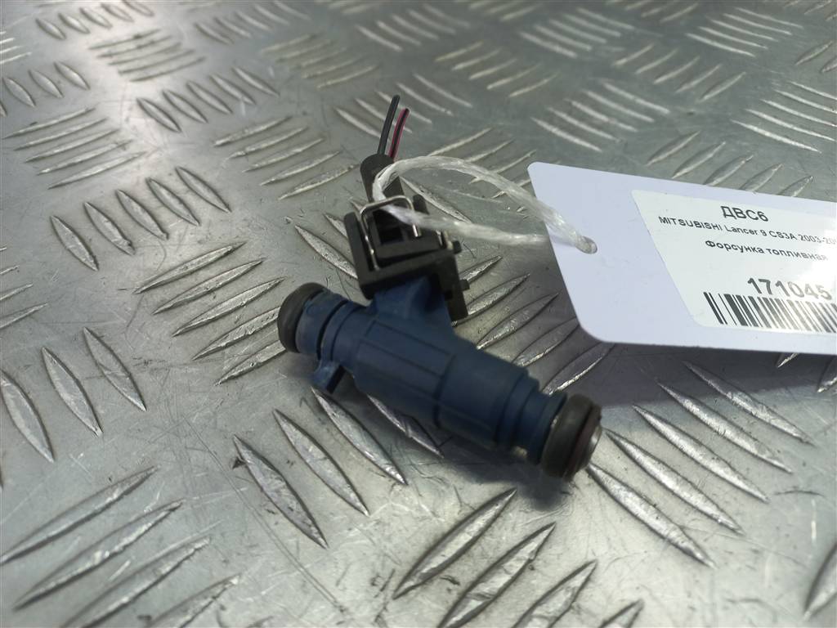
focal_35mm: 25
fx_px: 604
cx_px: 418
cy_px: 314
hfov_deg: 69.4
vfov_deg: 54.9
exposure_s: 1/50
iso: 50
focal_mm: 4.6
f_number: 1.8
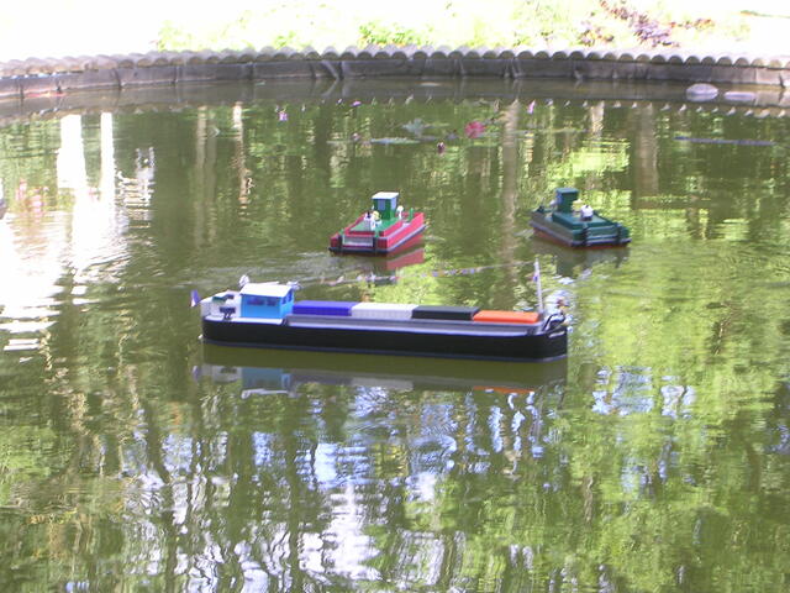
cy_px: 296
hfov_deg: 17.1
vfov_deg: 12.9
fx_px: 2625
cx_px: 395
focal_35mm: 115
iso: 50
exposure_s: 1/32.4
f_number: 4.9
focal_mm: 17.4
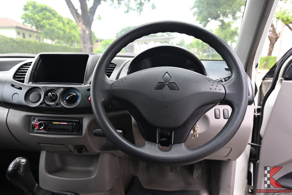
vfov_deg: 53.2
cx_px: 146
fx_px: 195
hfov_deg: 73.7
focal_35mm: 24
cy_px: 98
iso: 280
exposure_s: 1/45
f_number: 5.6
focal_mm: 24
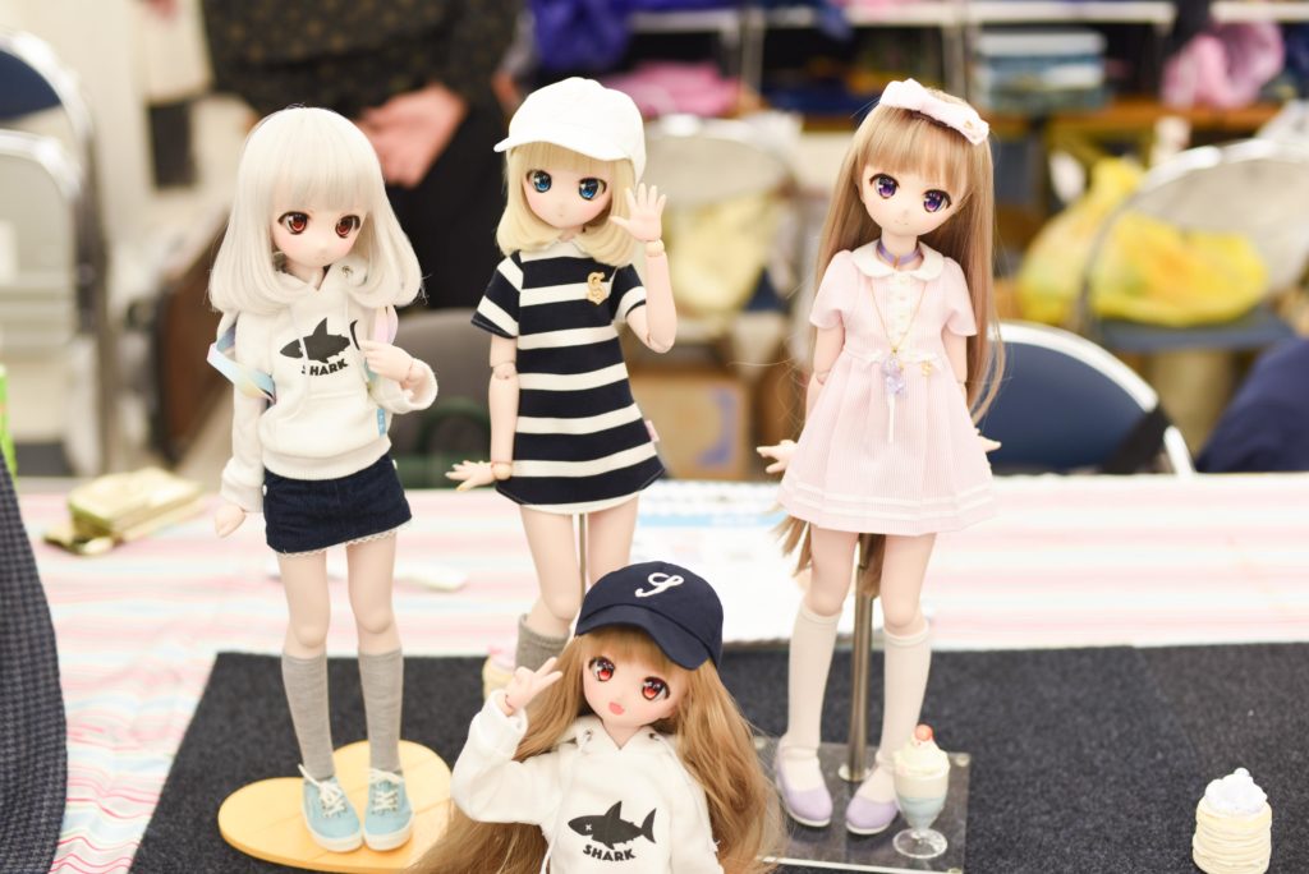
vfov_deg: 27.0
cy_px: 437
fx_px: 1819
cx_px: 654
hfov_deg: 39.6
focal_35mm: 50
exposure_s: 1/160
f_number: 3.5
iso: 200
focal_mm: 50
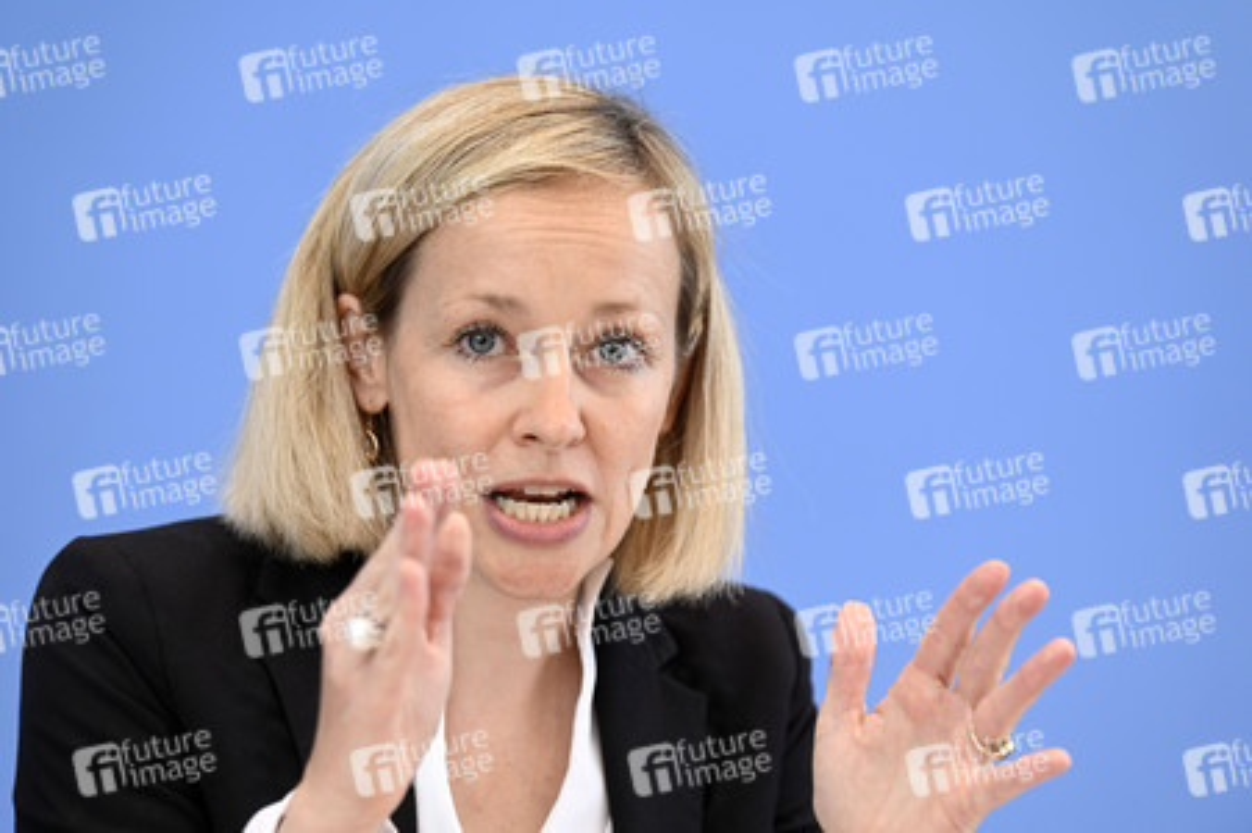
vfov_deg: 7.8
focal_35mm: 175
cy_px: 416
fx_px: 6081
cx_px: 626
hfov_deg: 11.8
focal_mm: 175
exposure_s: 1/400
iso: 1000
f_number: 4
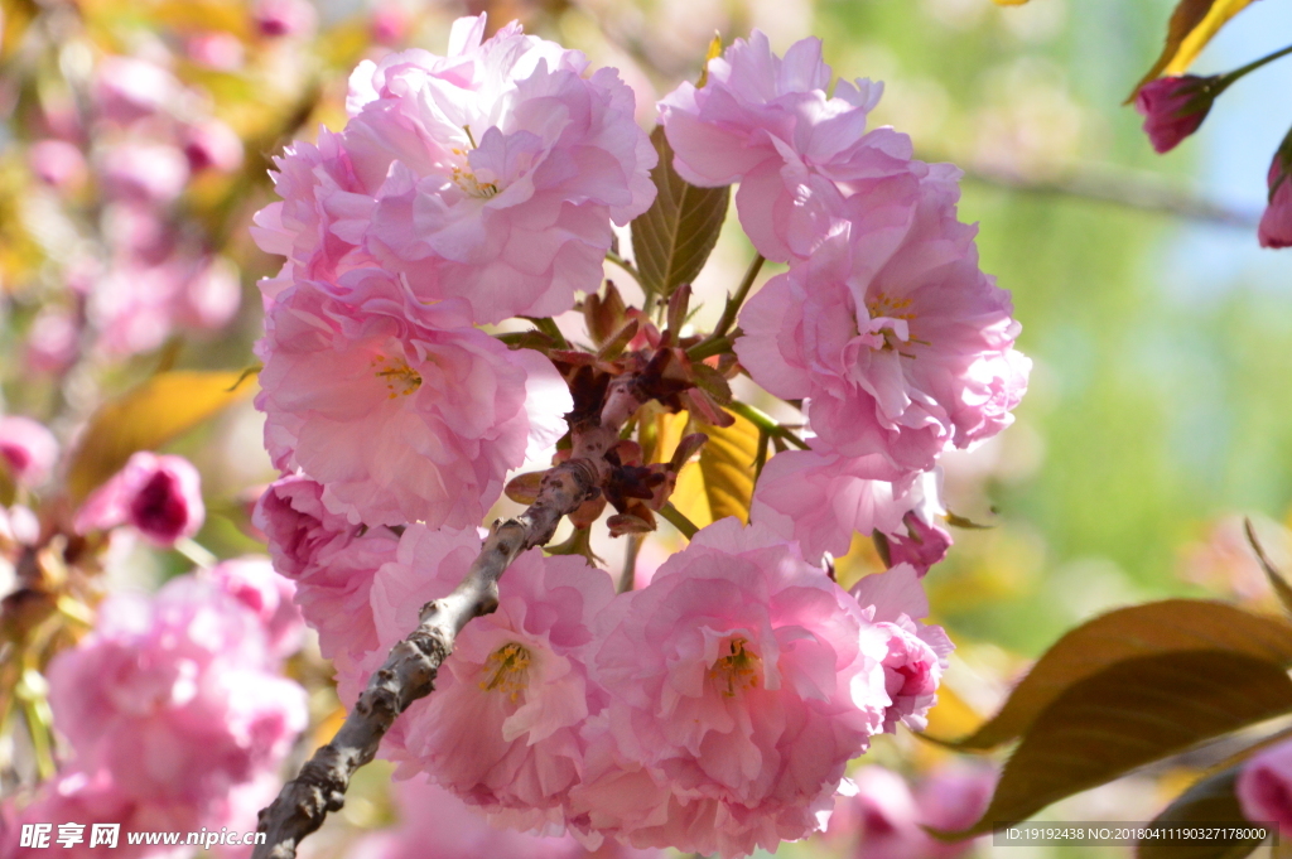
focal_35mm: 292
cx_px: 646
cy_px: 430
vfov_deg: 4.7
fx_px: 10489
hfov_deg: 7.0
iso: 1100
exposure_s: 1/250
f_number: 20
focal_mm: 195
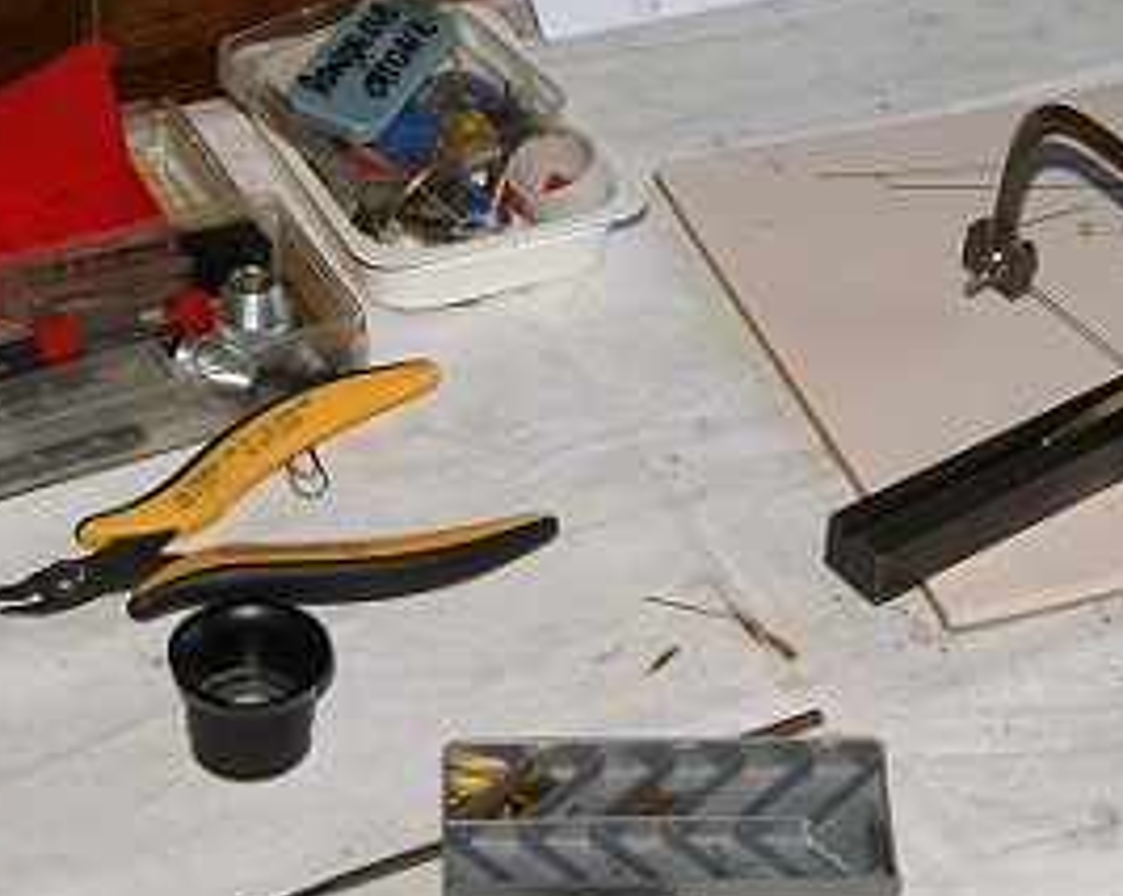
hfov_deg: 18.9
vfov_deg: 15.3
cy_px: 185
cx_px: 1020
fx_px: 3320
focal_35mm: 100
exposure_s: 1/60
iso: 400
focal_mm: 28
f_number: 5.6
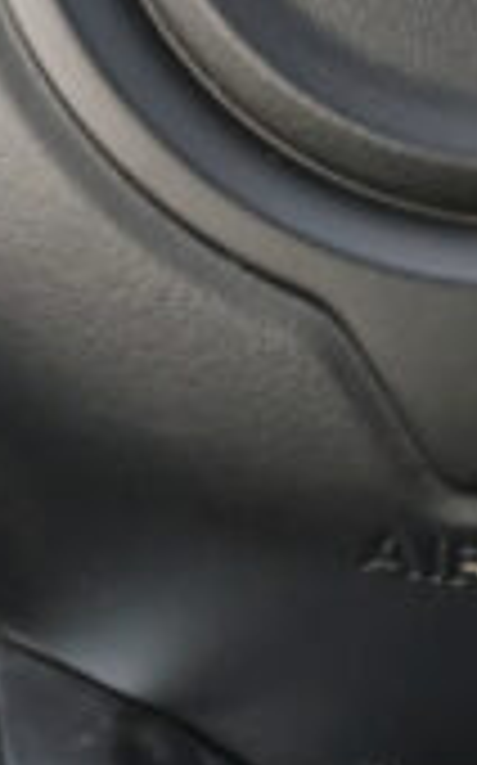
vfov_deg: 5.0
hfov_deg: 3.1
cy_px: -88
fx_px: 8709
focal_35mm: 418
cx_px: 477
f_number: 7.1
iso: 2000
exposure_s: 1/25
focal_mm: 45
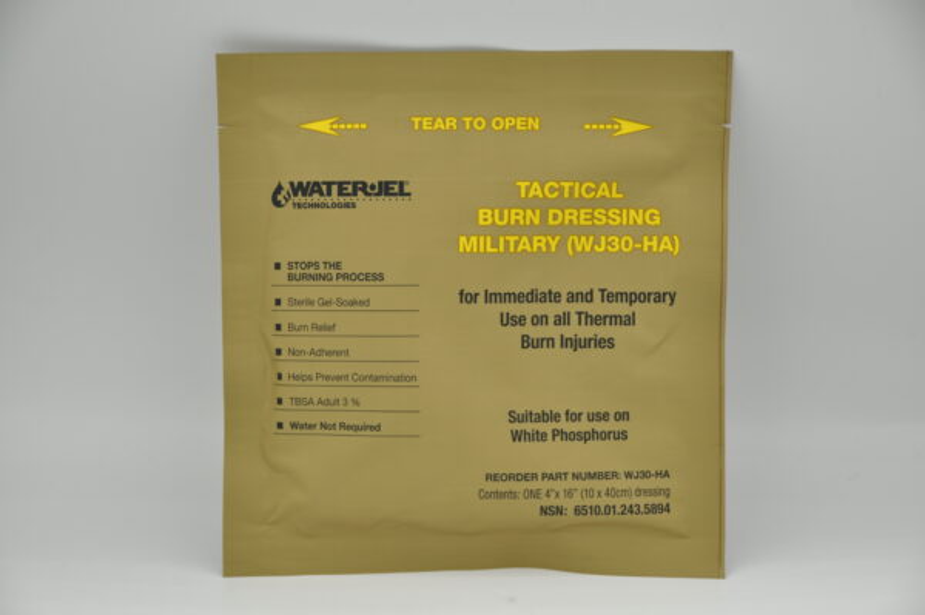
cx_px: 462
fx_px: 1540
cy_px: 308
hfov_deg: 33.4
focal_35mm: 60
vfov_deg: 22.6
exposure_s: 1/1000
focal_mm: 40
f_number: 2.8
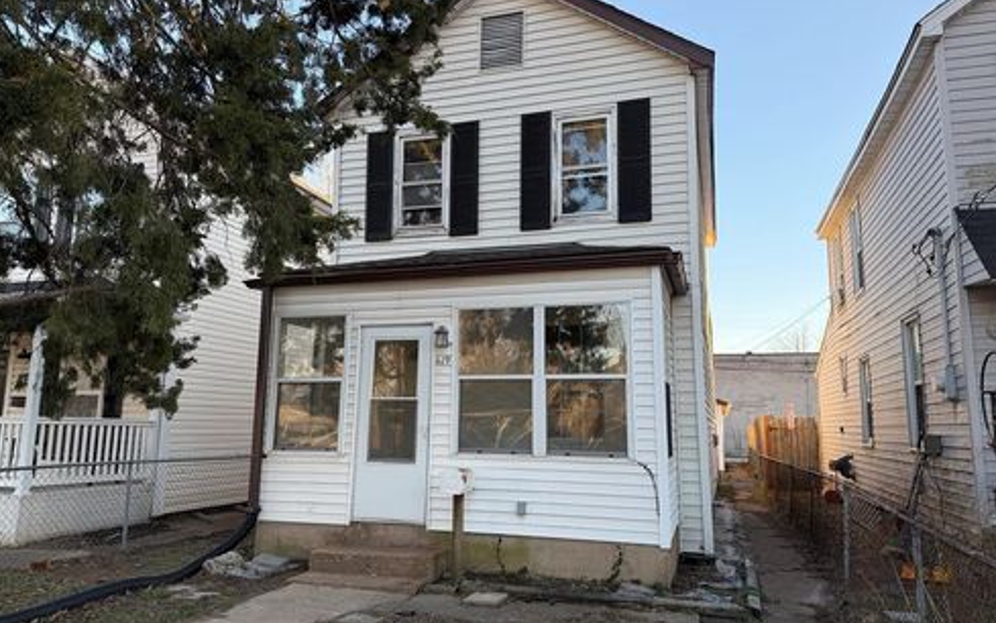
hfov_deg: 70.4
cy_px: 308
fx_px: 706
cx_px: 495
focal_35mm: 26
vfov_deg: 47.6
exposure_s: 1/494
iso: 100
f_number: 1.78
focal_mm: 6.76
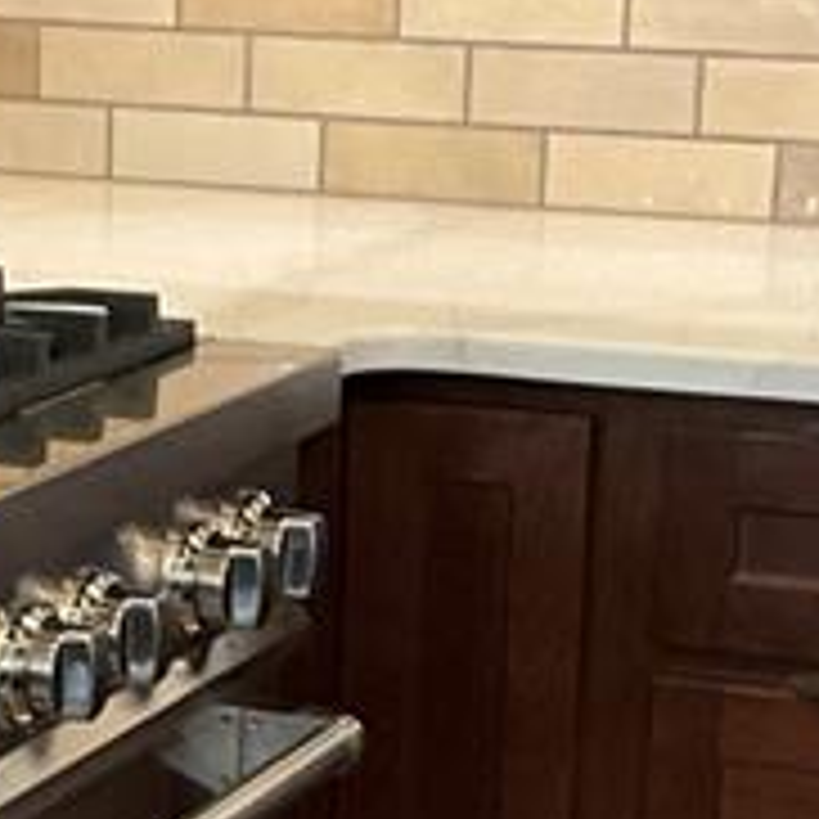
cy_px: 988
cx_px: 76
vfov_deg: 11.9
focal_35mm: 144
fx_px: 3855
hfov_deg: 12.0
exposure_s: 1/60
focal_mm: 3
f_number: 1.8
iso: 160
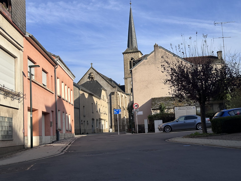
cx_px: 120
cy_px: 90
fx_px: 334
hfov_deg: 39.7
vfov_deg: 30.3
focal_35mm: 48
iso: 64
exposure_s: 1/3472
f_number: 1.78
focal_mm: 6.86
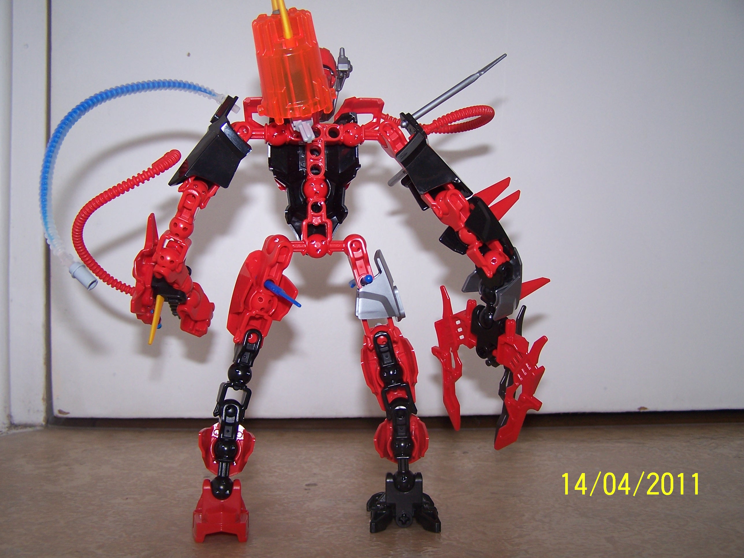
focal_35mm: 38
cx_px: 372
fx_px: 817
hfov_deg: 49.0
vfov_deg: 37.7
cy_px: 279
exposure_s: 1/60
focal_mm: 6.3
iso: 80
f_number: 2.8
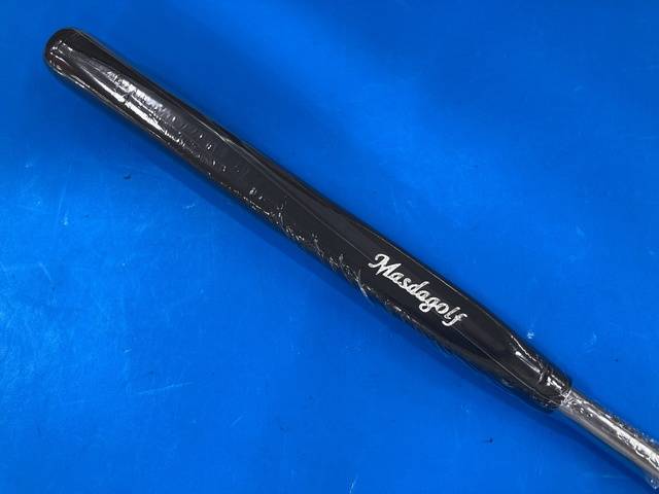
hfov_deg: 63.4
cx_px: 330
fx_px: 533
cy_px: 247
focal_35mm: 28
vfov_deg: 49.7
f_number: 1.8
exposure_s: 1/50
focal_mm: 3.99
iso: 64
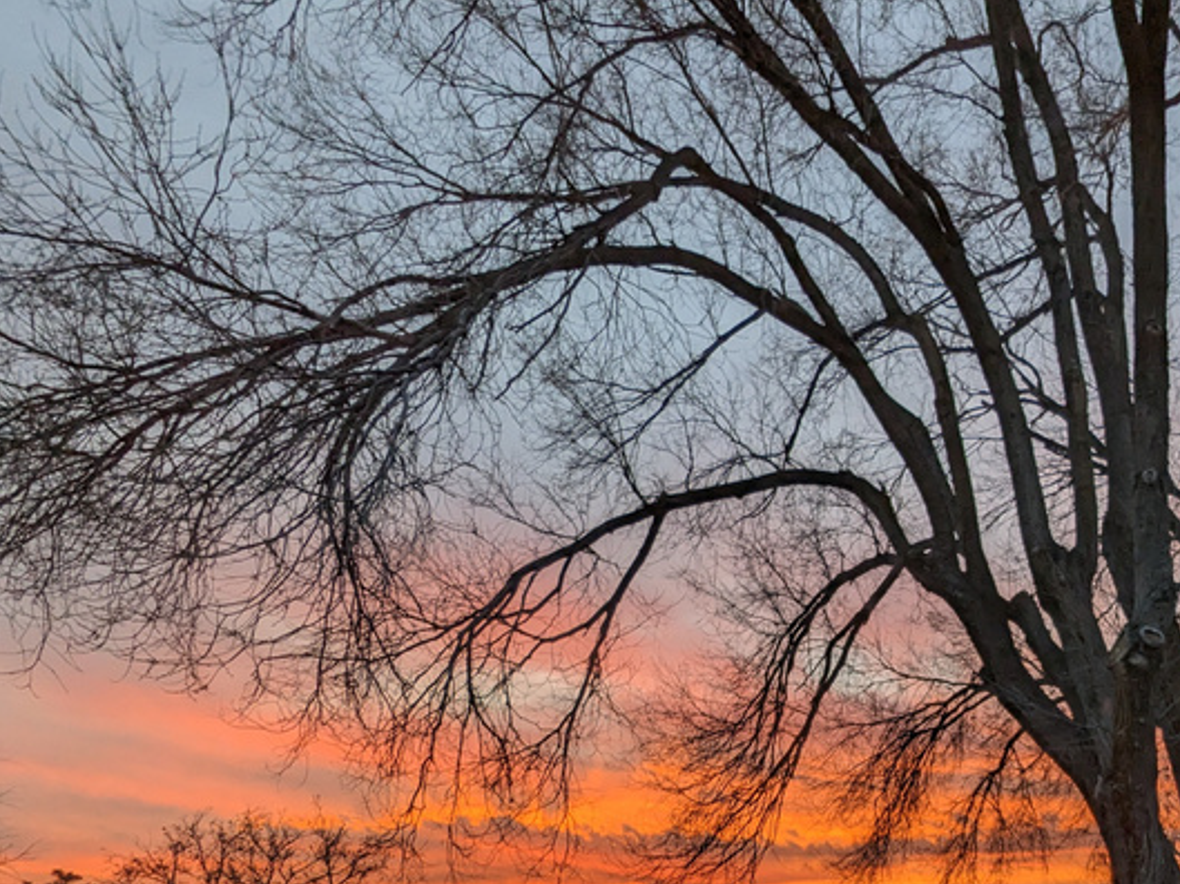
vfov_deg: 40.6
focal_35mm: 31
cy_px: 851
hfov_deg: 54.0
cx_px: 964
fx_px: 1056
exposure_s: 1/60
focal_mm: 2.22
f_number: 2.2
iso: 44
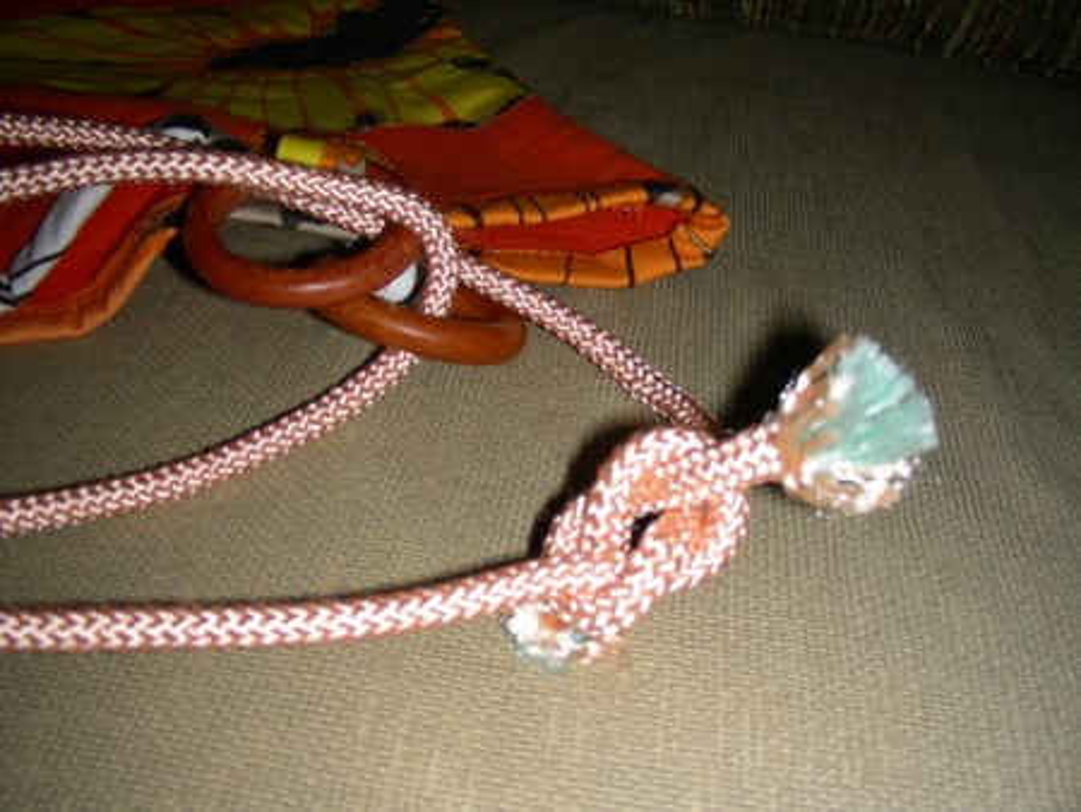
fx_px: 1187
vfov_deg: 37.8
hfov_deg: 49.0
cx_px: 540
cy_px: 406
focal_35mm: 38
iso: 50
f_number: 3.5
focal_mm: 6.3
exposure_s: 1/60.1
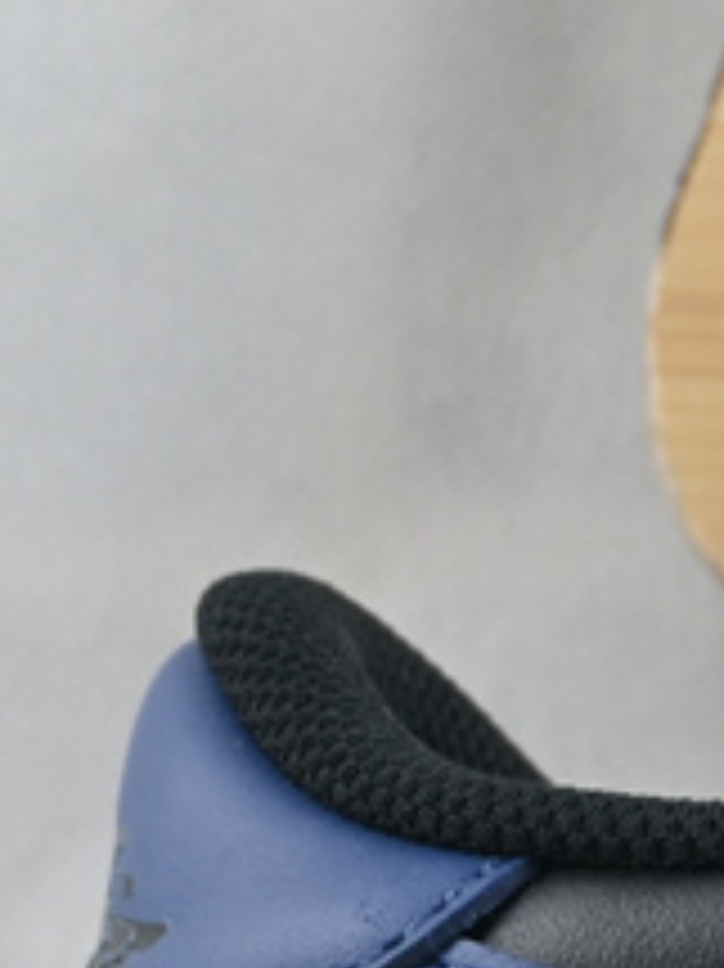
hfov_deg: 5.5
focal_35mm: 246
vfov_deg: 8.0
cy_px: 1153
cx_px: 2401
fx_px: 6868
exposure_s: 1/30
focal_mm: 30.5
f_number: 4.8
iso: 110
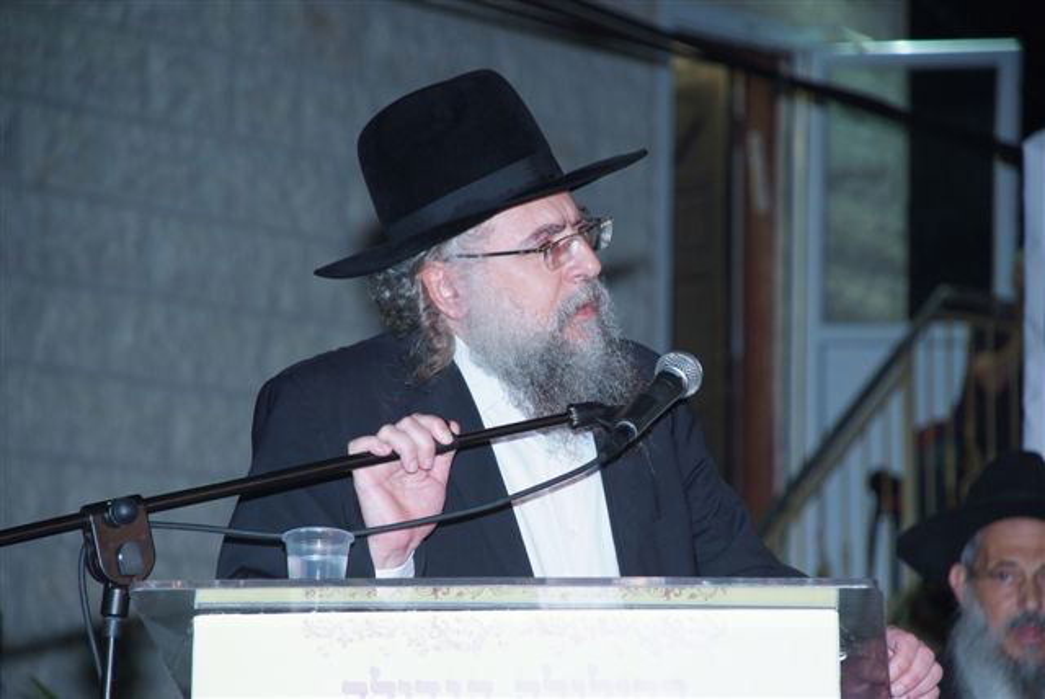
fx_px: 5898
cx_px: 522
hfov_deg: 10.1
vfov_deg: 6.8
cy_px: 350
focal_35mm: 203
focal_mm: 135
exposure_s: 1/160
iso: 1000
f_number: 5.6
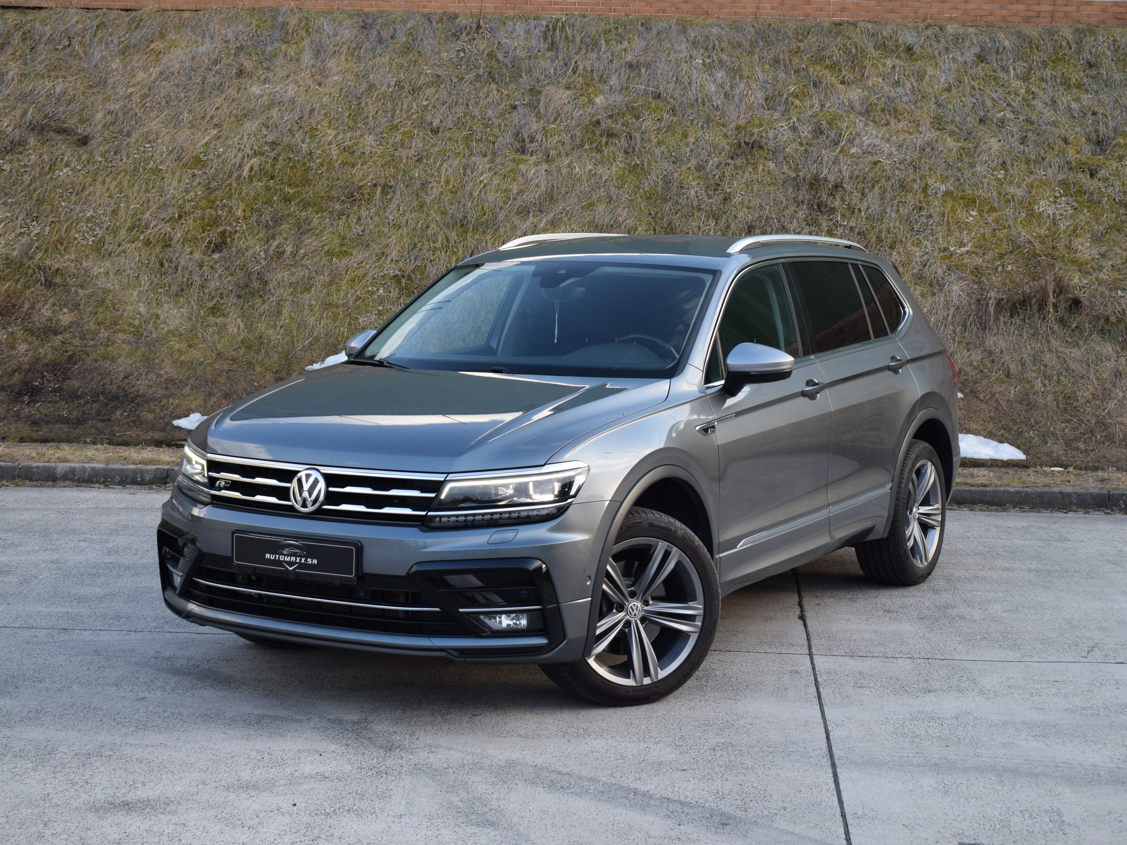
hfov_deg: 34.3
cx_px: 590
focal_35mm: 56
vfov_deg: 26.1
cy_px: 423
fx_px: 1823
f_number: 6.3
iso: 400
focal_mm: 34
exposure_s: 1/160
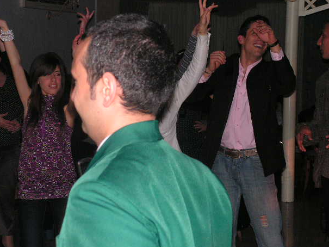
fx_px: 875
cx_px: 167
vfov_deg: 16.1
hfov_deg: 21.3
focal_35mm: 92
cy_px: 124
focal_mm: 14.5
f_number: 3.3
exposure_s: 1/100
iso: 200
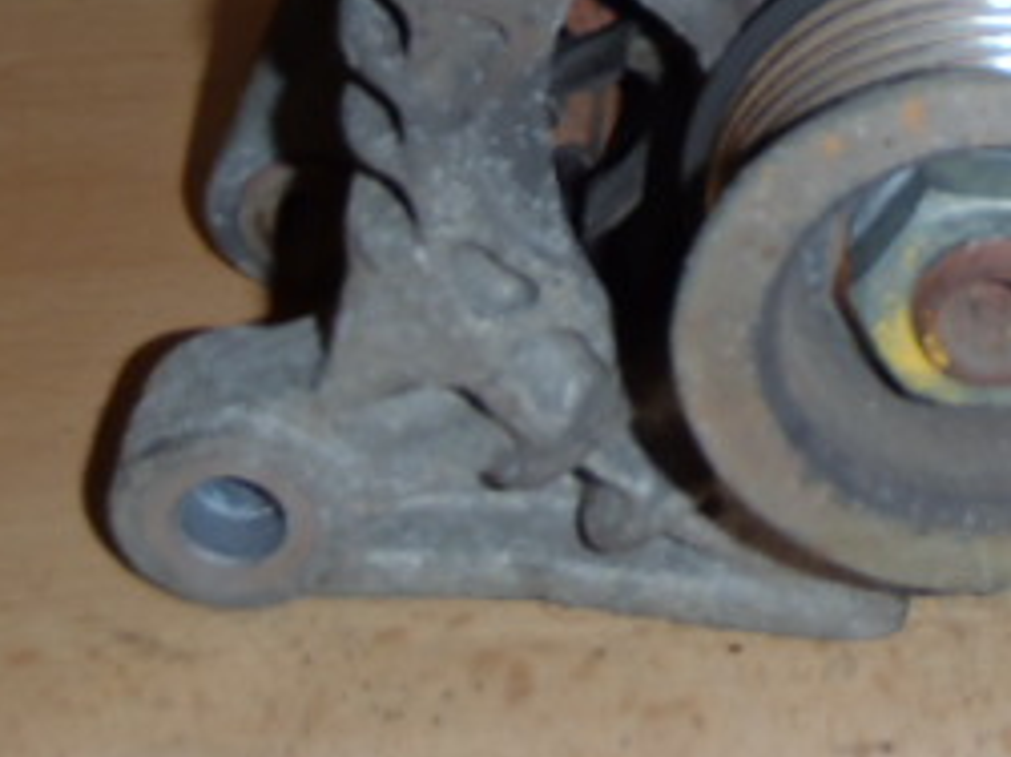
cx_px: 826
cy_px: -173
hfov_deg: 20.0
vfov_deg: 14.7
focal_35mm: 97
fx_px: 2832
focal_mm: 6.83
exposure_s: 1/40
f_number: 4.6
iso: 100
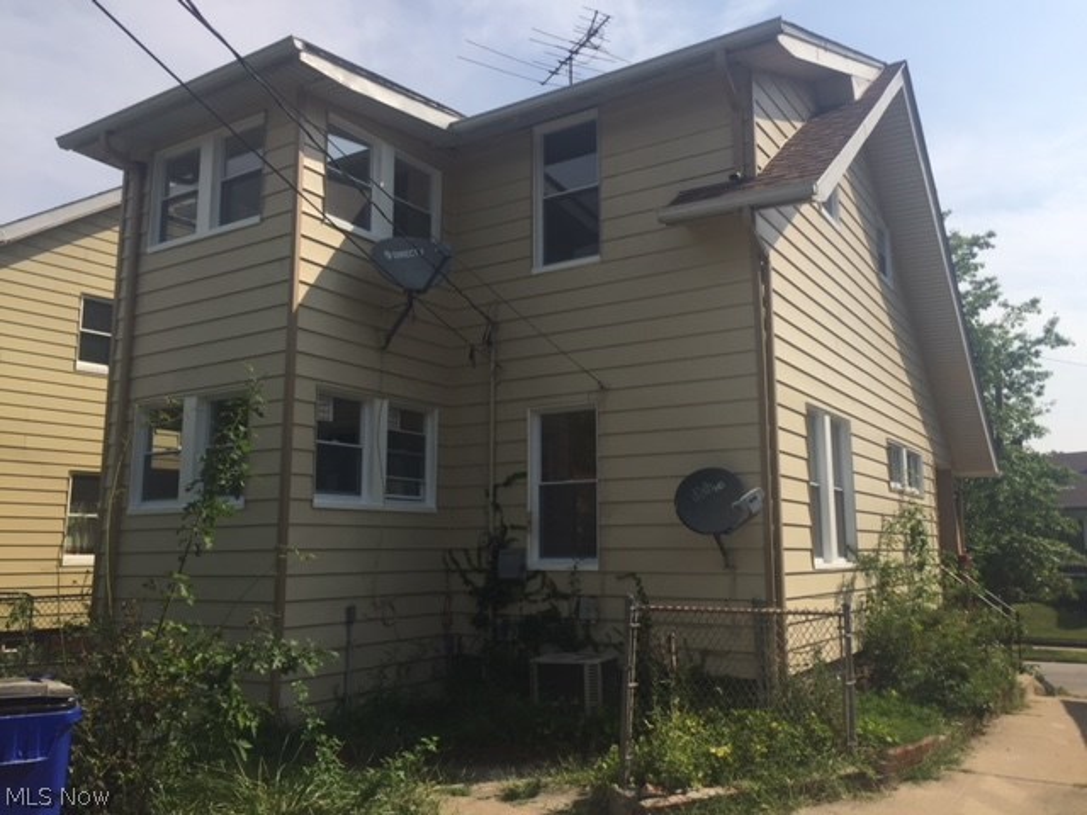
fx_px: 911
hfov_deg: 61.7
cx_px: 544
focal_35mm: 29
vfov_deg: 48.2
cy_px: 408
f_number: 2.2
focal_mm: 4.15
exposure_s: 1/2326
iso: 32
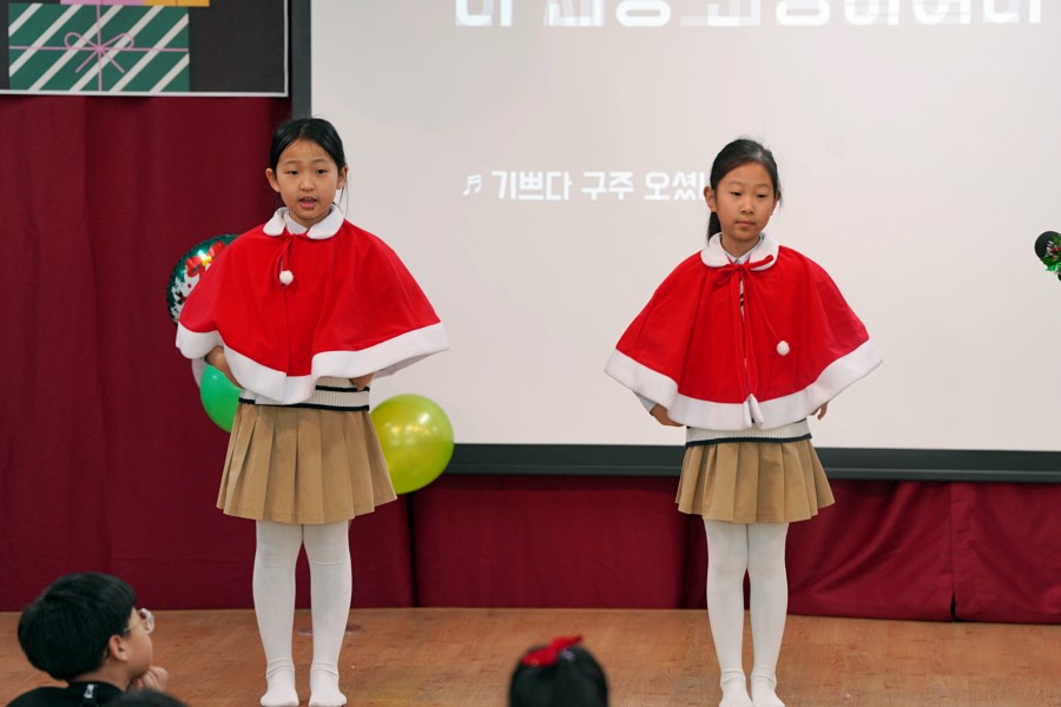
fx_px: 5540
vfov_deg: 7.3
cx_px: 530
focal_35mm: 188
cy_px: 354
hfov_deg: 10.9
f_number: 4
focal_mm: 188
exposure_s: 1/200
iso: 1000
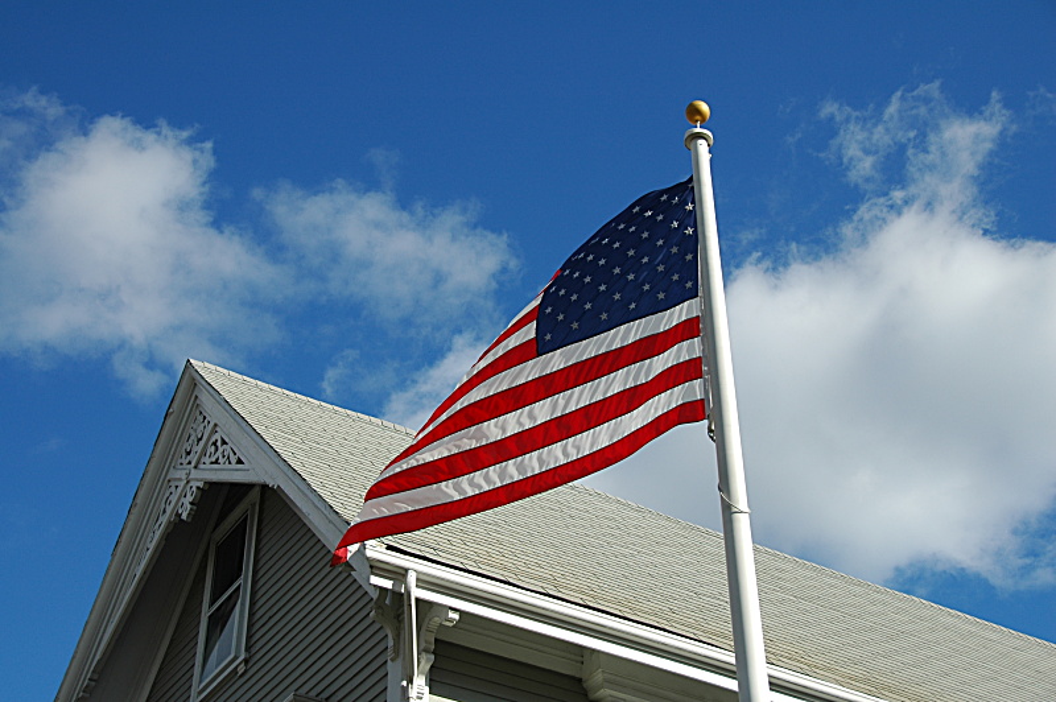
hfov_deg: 36.9
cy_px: 351
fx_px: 1583
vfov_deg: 25.0
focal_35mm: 54
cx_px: 528
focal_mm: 36
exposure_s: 1/1000
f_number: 5.6
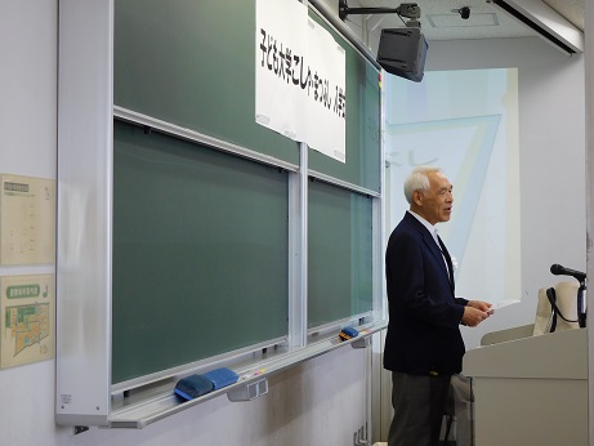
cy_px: 223
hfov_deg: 27.8
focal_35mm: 70
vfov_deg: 21.0
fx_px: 1201
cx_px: 297
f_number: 4.5
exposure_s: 1/30
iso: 160
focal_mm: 12.5
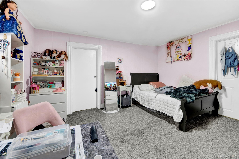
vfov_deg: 86.5
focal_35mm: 13
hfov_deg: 109.4
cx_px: 120
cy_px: 80
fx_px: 85
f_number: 8
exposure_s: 1/1.25
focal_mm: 8.5
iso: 100
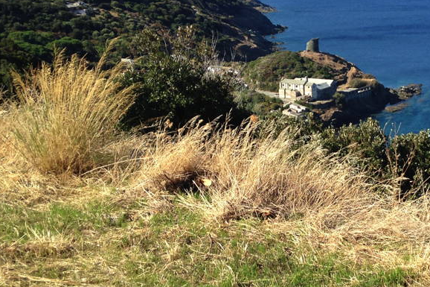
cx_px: 384
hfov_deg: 25.8
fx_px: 907
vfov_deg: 17.9
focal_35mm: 76
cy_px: 127
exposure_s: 1/1232
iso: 50
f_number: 2.4
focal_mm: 4.12
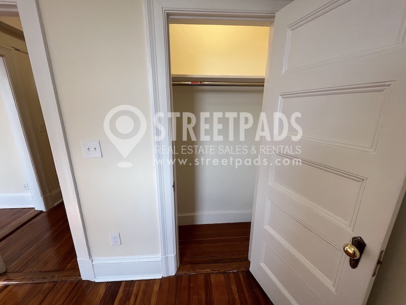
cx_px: 203
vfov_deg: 89.9
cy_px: 152
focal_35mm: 13
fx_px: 152
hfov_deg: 106.2
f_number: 1.8
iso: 50
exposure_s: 1/120
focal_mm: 1.57
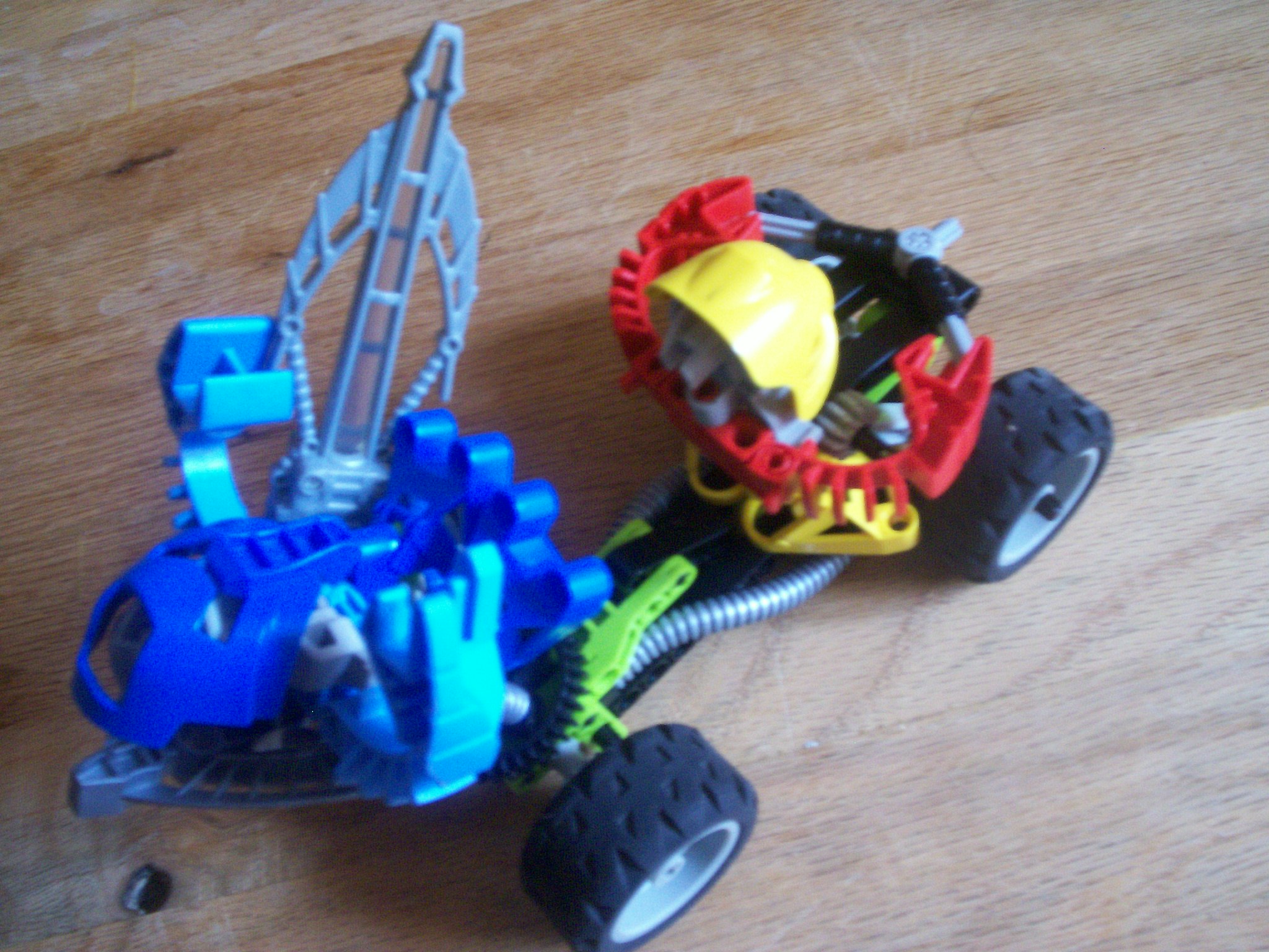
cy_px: 476
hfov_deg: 51.4
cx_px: 634
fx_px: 1320
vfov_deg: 39.7
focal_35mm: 36
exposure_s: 1/8
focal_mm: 5.9
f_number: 4.5
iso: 204
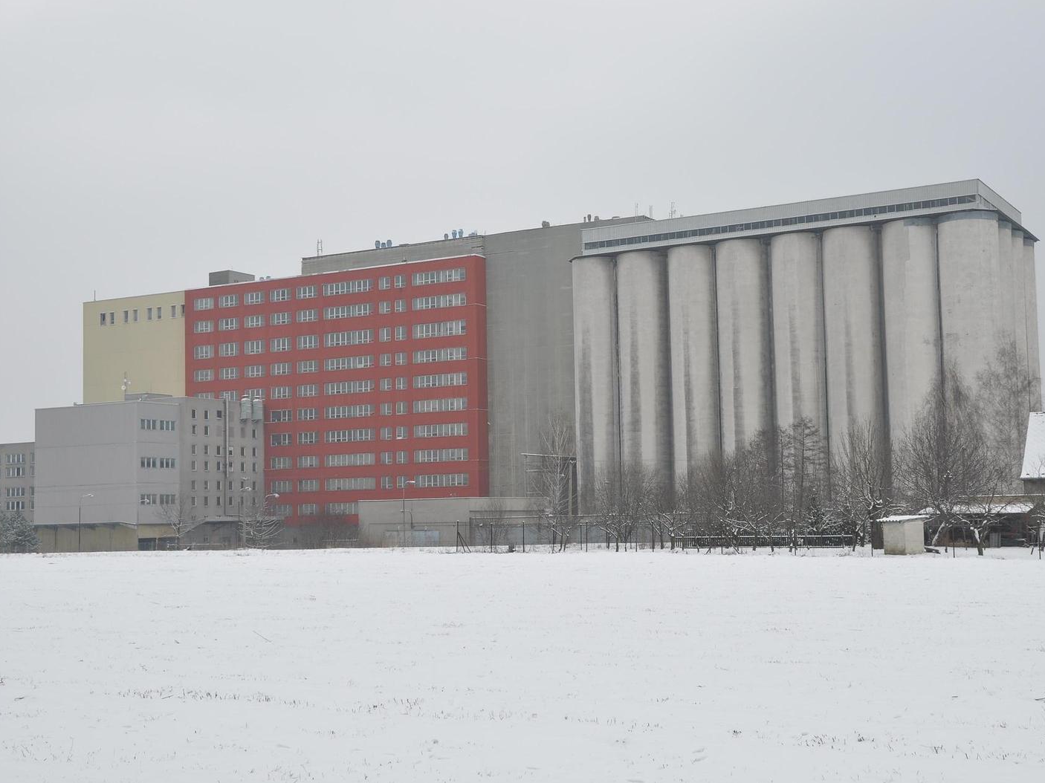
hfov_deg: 39.9
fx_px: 1435
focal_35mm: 48
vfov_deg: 30.5
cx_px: 589
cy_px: 392
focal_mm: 29
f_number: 9
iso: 200
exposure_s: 1/320
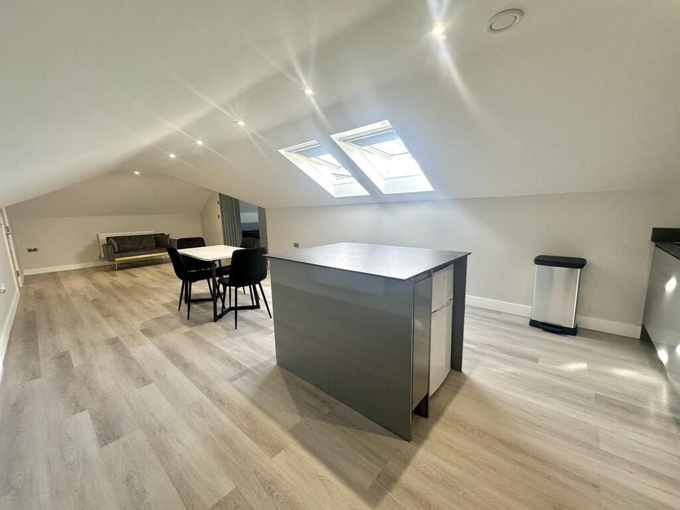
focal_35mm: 14
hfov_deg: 102.1
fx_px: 275
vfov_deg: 85.7
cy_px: 255
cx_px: 340
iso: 100
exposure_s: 1/100
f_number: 2.2
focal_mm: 2.22
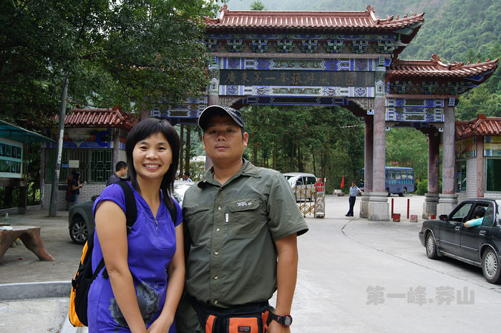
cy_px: 166
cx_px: 250
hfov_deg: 53.2
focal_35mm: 36
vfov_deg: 36.8
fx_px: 500
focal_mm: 24
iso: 400
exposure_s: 1/80
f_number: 6.3
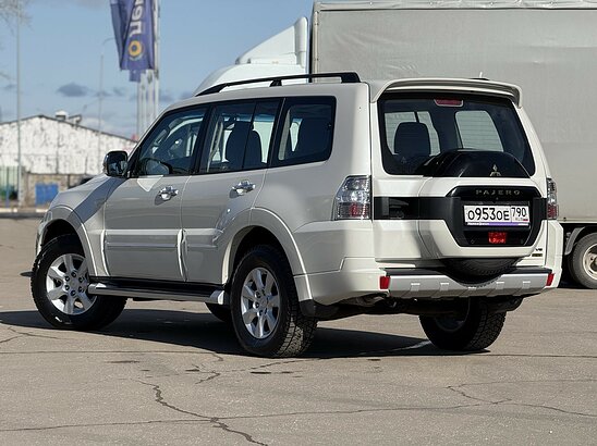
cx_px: 298
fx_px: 2068
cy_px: 223
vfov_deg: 12.3
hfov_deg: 16.4
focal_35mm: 120
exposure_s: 1/2358
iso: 64
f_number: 2.8
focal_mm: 15.66
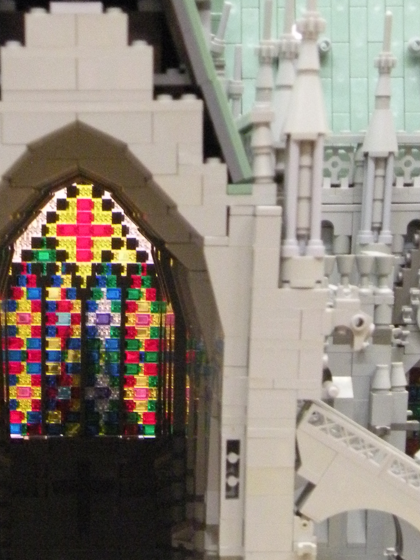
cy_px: 639
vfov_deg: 18.9
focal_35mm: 99
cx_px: 88
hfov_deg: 14.9
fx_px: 1602
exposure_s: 1/16
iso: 400
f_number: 3.2
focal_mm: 7.4
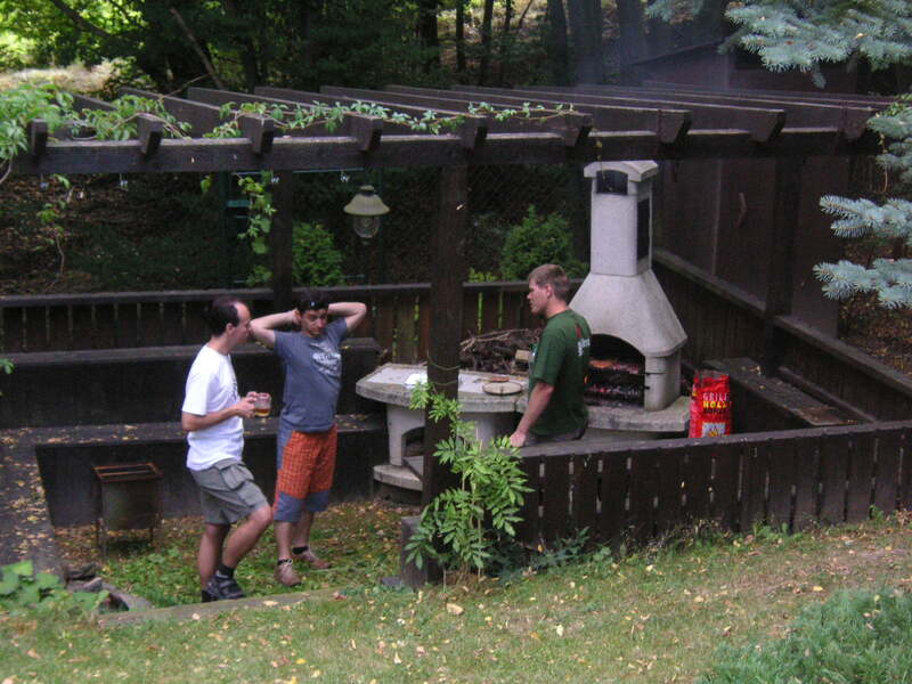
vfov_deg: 18.0
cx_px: 456
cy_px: 342
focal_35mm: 82
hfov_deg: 23.8
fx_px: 2160
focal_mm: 13.6
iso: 160
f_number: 4.6
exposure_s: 1/90
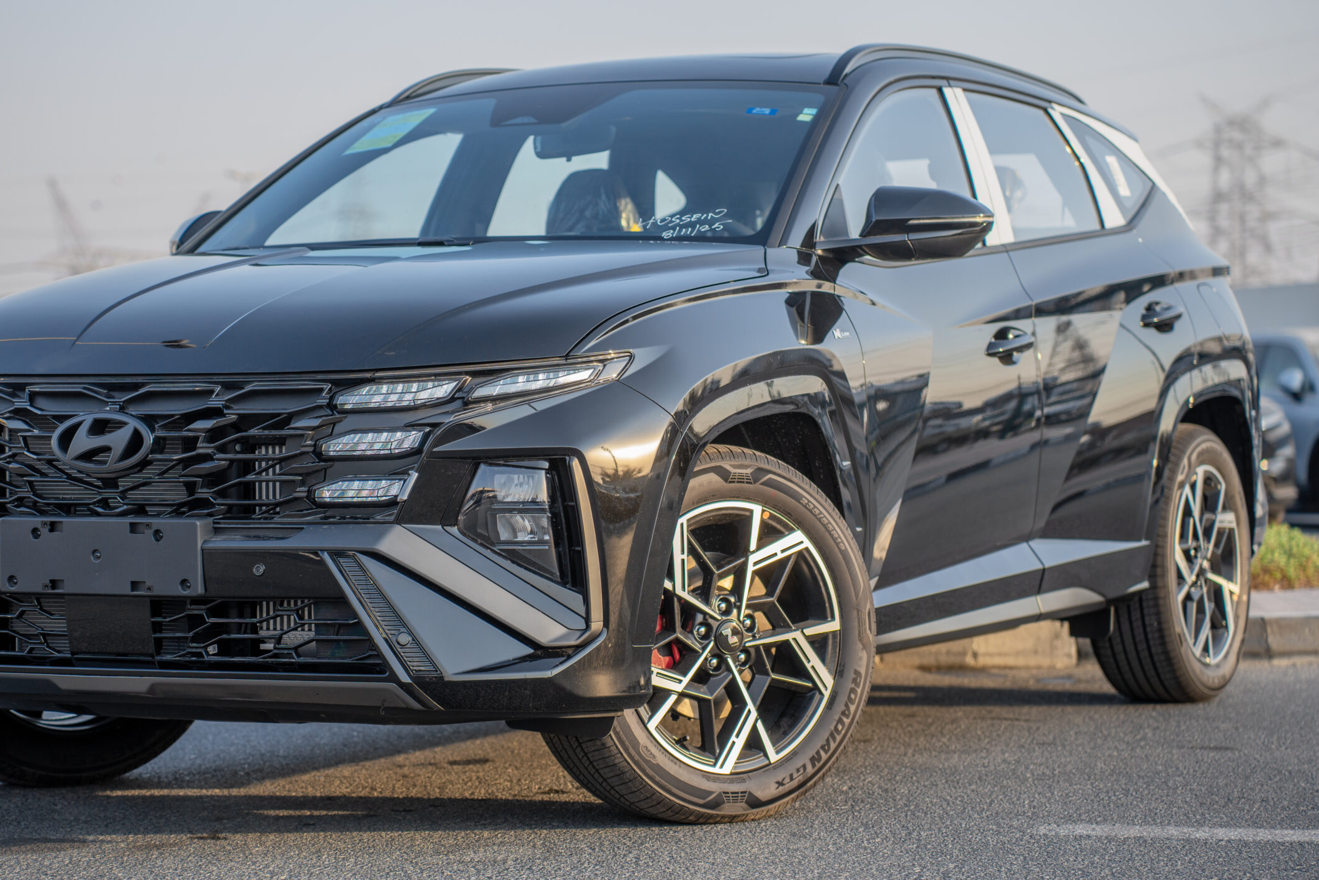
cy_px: 435
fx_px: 3334
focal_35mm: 91
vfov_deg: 15.0
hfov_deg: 22.4
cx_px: 553
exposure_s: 1/500
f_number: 2.8
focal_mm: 75
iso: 125
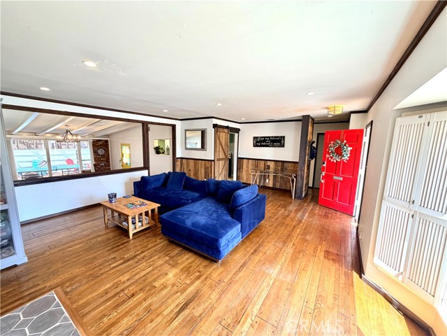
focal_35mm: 14
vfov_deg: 85.7
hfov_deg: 102.1
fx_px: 181
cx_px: 224
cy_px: 168
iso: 250
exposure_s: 1/60
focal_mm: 2.22
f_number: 2.2
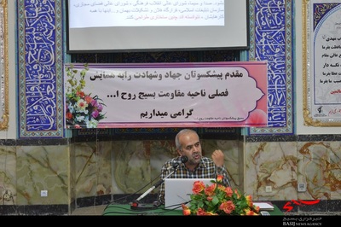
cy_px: 114
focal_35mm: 82
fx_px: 781
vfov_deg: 16.5
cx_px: 170
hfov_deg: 24.6
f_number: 5.6
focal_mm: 55
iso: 1100
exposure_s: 1/15
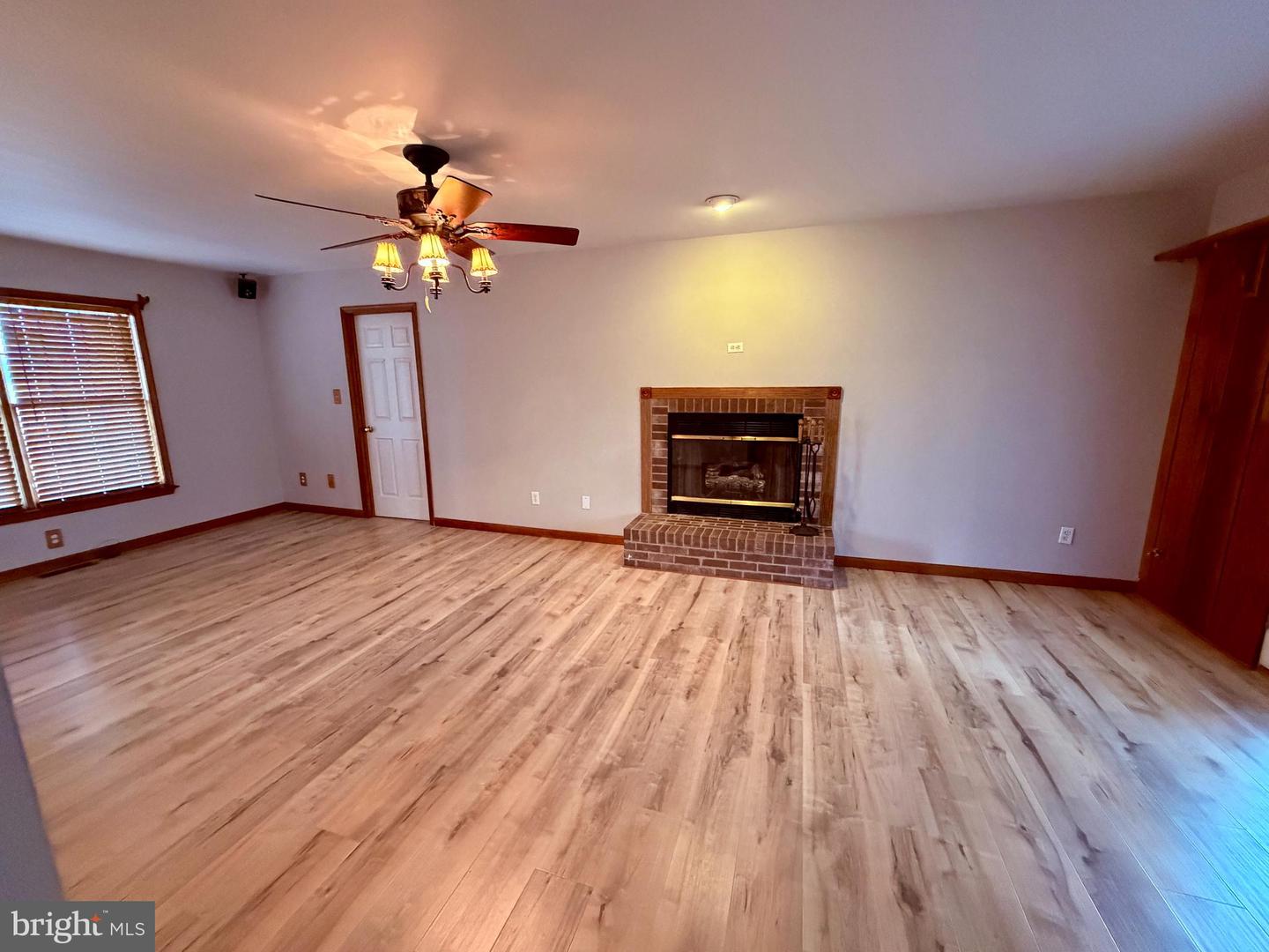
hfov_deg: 102.1
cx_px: 634
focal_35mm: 14
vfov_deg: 85.7
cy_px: 476
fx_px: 513
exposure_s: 1/60
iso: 1000
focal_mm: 2.22
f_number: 2.2
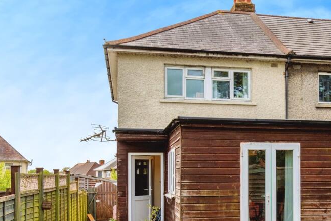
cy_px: 164
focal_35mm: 47
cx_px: 216
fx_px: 432
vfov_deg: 28.3
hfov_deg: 41.4
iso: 250
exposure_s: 1/1600
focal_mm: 20
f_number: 5.6
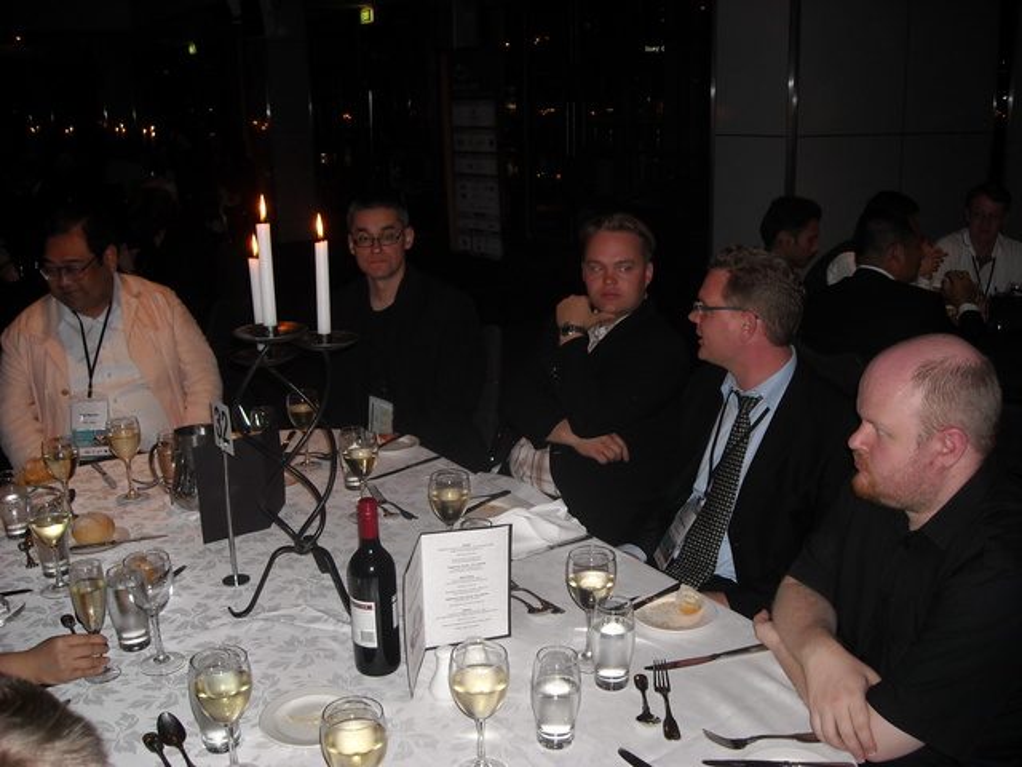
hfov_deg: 52.6
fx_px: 1033
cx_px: 511
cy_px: 384
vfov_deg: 40.7
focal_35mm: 35
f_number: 2.8
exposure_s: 1/60
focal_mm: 5.7
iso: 100
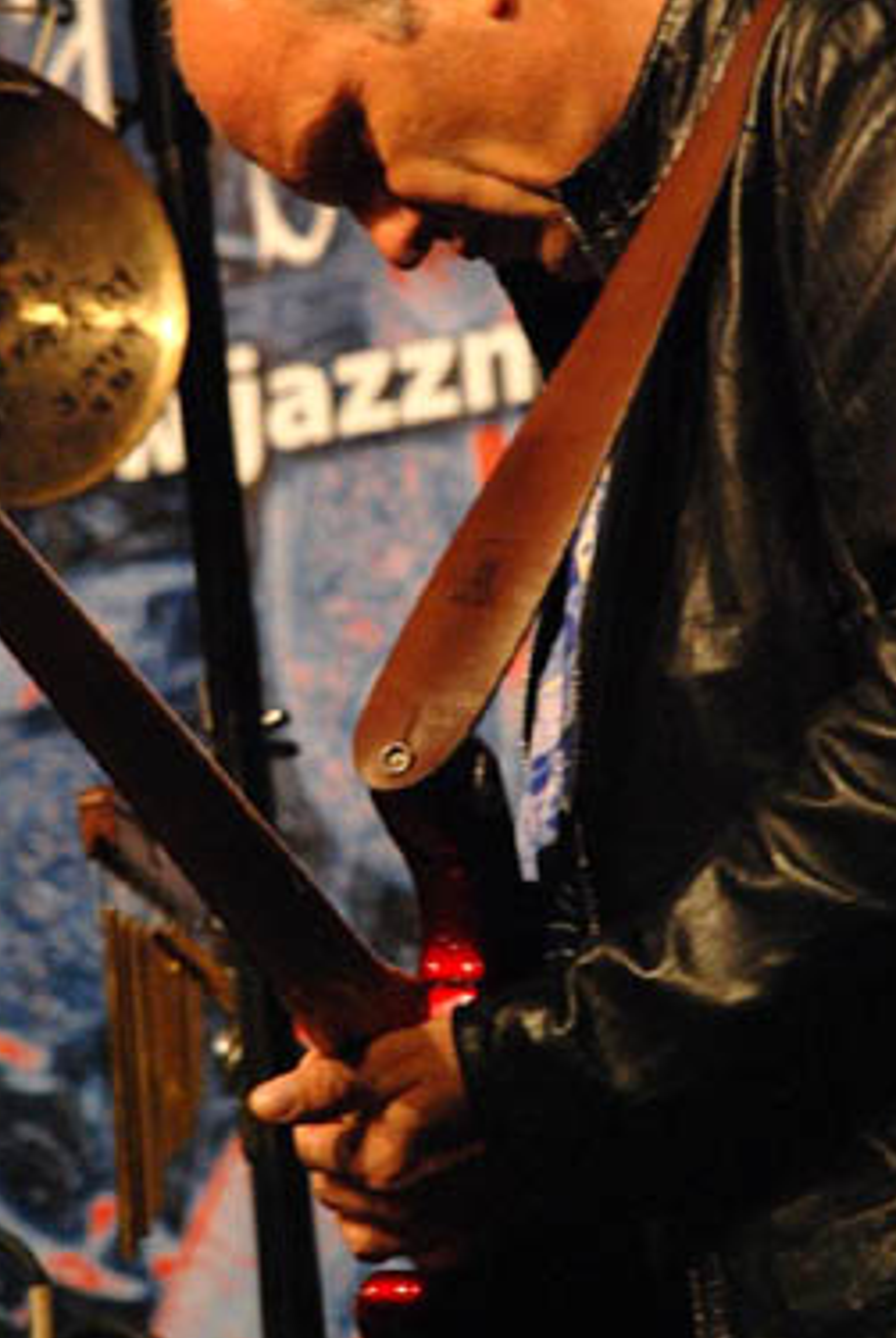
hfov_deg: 4.9
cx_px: 339
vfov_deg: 7.3
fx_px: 10524
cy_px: 530
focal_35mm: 283
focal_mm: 135
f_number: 5.6
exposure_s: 1/60
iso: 1250
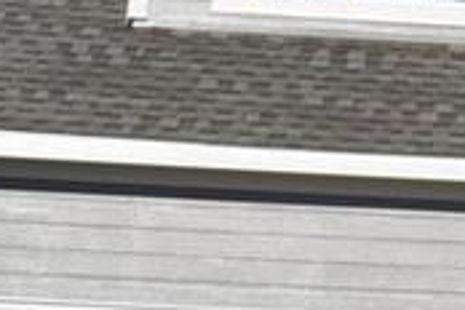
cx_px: 1032
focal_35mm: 177
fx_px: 2286
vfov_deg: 7.7
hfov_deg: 10.4
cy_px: -88
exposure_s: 1/400
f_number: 10
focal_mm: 20
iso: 100
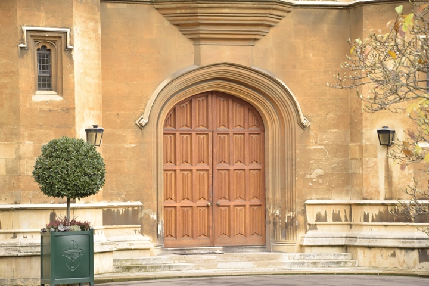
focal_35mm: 142
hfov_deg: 14.4
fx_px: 1698
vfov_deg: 9.6
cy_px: 143
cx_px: 214
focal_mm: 95
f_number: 6.3
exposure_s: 1/50
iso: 200
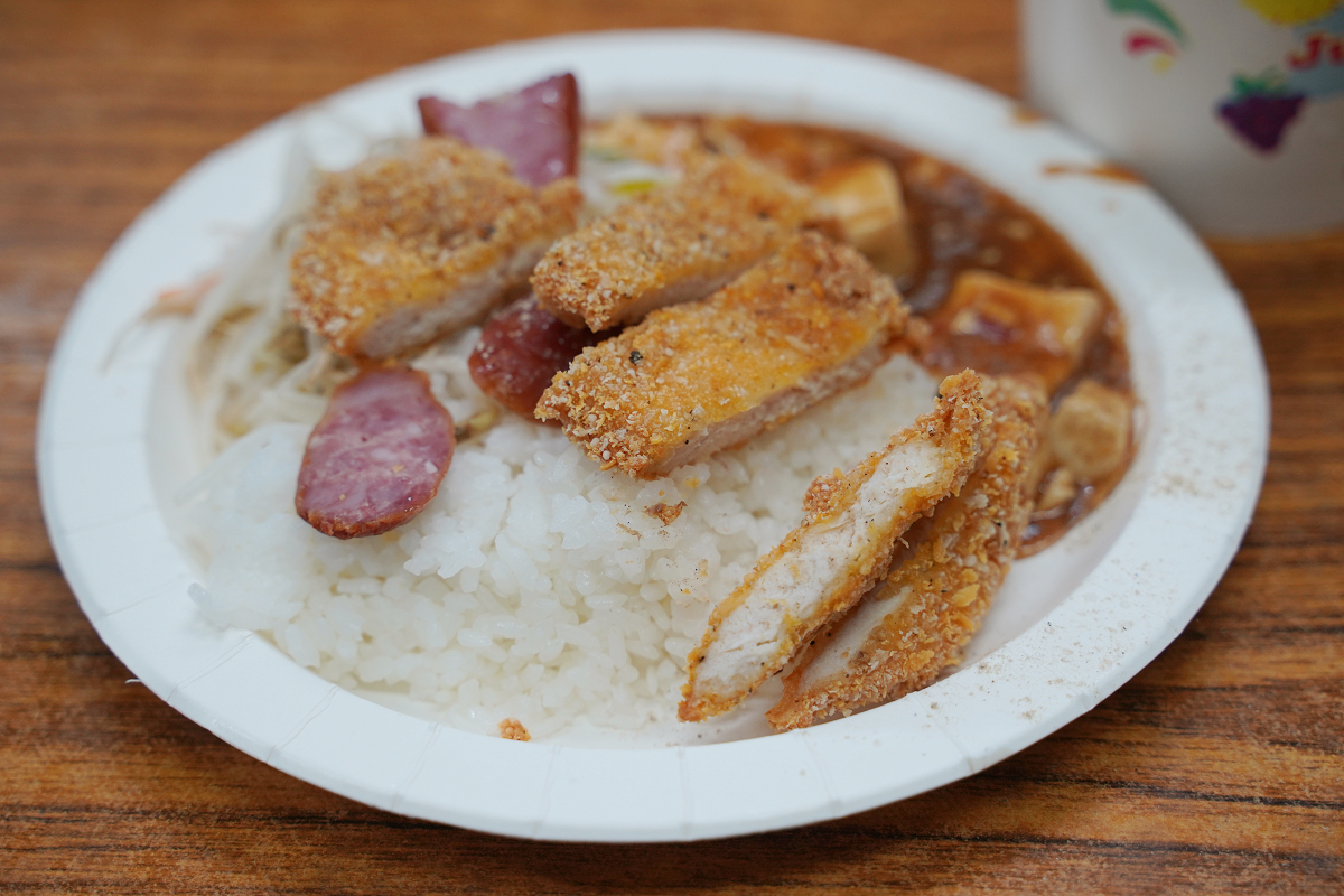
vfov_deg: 21.6
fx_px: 2352
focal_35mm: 63
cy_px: 448
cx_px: 672
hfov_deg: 31.9
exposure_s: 1/80
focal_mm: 63
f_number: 4
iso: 800
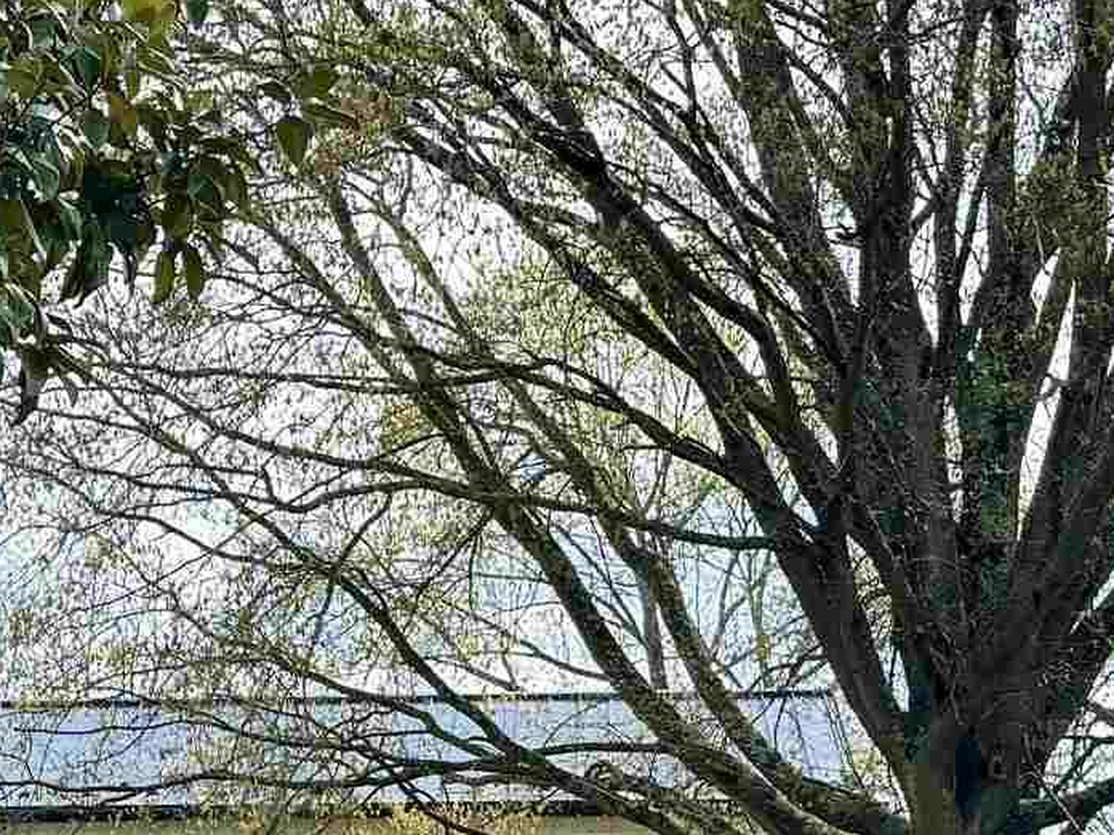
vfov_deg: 13.9
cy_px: 635
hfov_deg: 18.2
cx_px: 85
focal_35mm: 106
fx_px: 3411
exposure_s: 1/2710
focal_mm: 6.86
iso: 80
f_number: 1.78
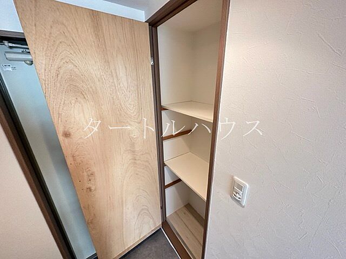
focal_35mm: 14
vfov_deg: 85.7
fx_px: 140
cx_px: 173
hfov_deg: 102.1
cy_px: 130
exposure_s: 1/60
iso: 320
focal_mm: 2.22
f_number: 2.2
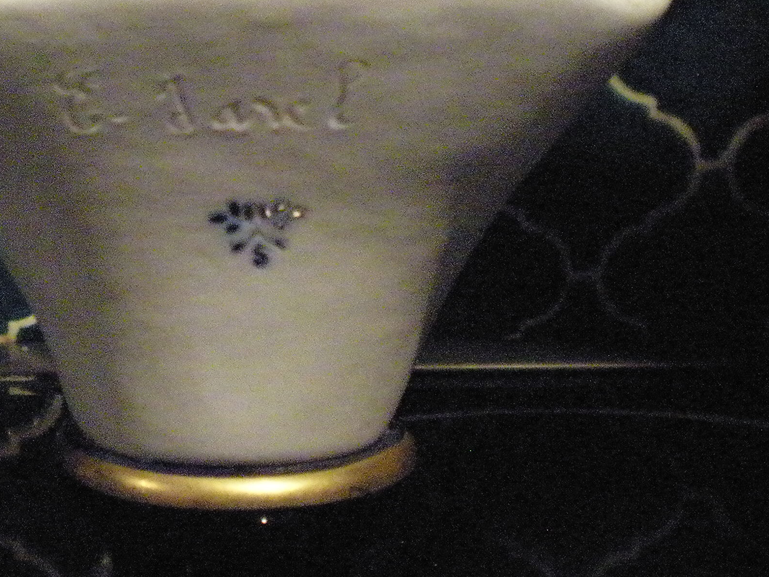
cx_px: 151
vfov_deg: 18.8
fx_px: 1733
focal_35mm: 78
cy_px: 144
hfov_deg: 24.6
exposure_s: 1/72.3
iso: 1600
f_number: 3.1
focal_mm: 6.3
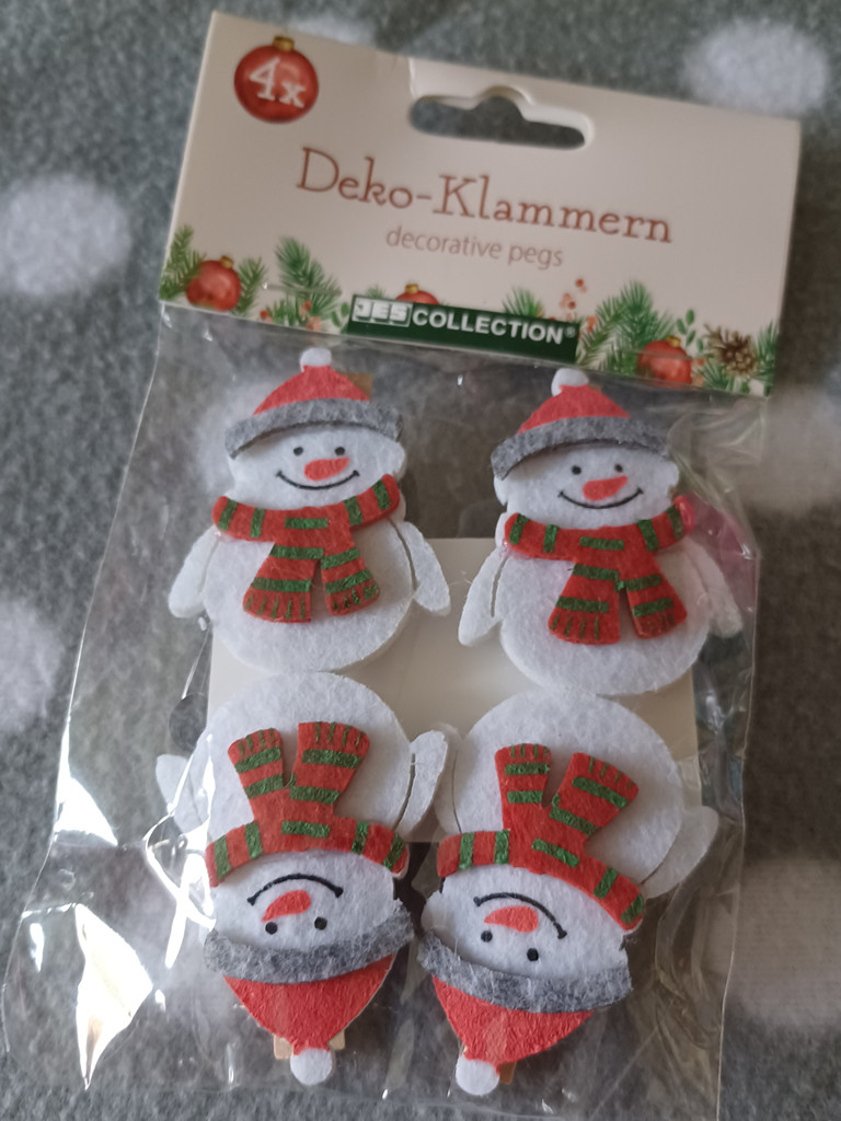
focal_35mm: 25
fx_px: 810
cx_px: 420
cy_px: 560
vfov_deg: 69.4
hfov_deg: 54.9
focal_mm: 4.6
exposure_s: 1/25
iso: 640
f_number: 1.8
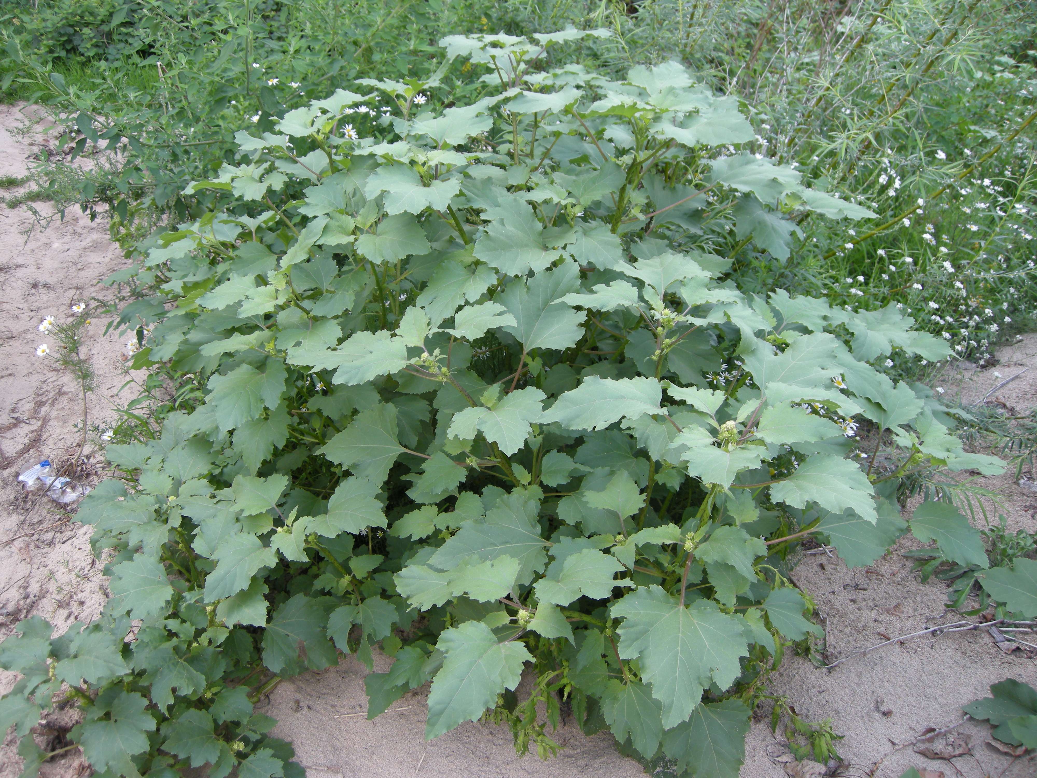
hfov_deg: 52.6
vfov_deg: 40.7
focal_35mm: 35
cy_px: 389
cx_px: 518
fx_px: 1049
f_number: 3.4
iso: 64
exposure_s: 1/79
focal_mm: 7.5
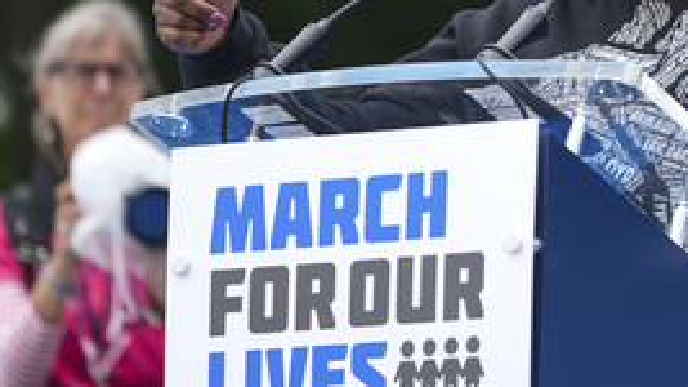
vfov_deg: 2.9
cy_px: 36
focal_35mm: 425
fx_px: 7751
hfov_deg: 5.1
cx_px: 562
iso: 250
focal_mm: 241
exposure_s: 1/500
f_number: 5.6
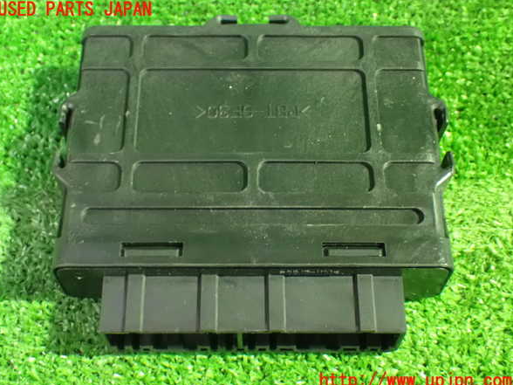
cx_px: 255
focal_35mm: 51
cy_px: 196
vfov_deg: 28.6
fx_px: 756
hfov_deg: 37.5
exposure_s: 1/13
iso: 1600
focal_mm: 9.01
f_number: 3.2
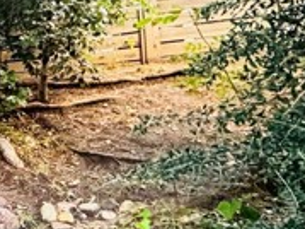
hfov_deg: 25.8
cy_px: 125
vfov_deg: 29.1
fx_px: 440
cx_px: -176
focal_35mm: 50
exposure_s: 1/60
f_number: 2.2
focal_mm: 2.22
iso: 1000
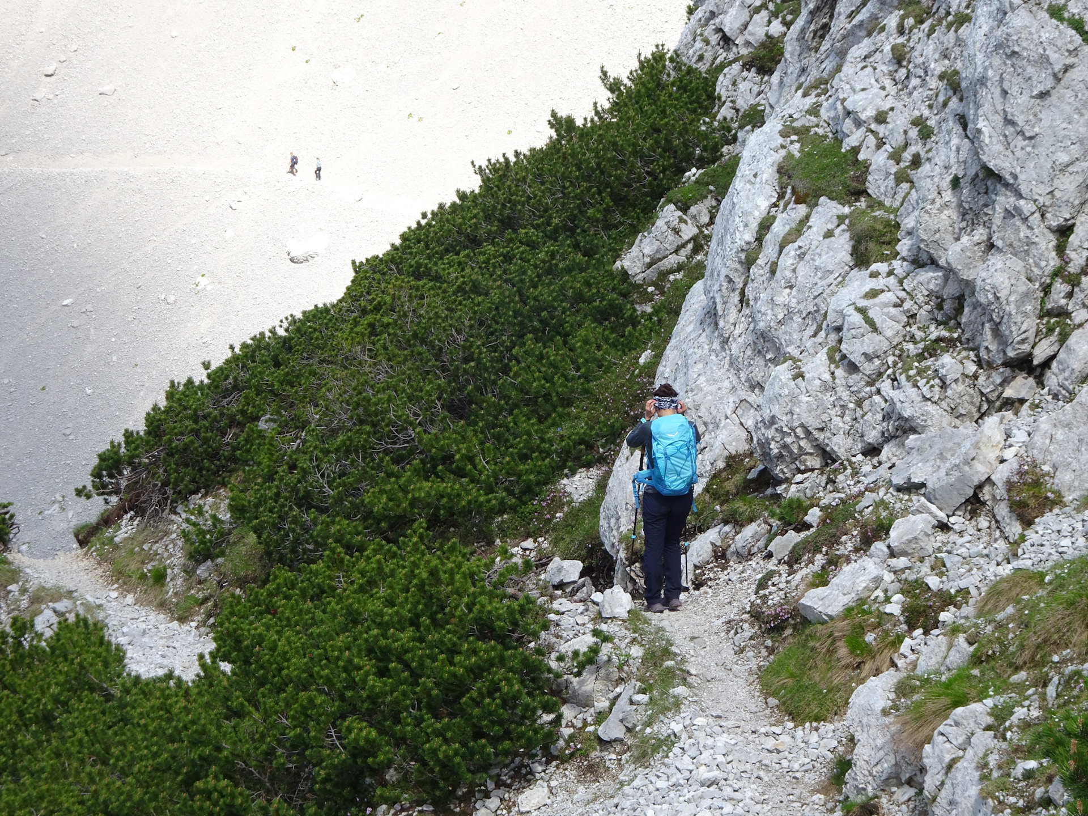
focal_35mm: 85
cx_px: 544
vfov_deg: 17.4
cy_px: 408
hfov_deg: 23.0
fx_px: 2672
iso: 80
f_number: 5
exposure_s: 1/200
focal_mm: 14.54
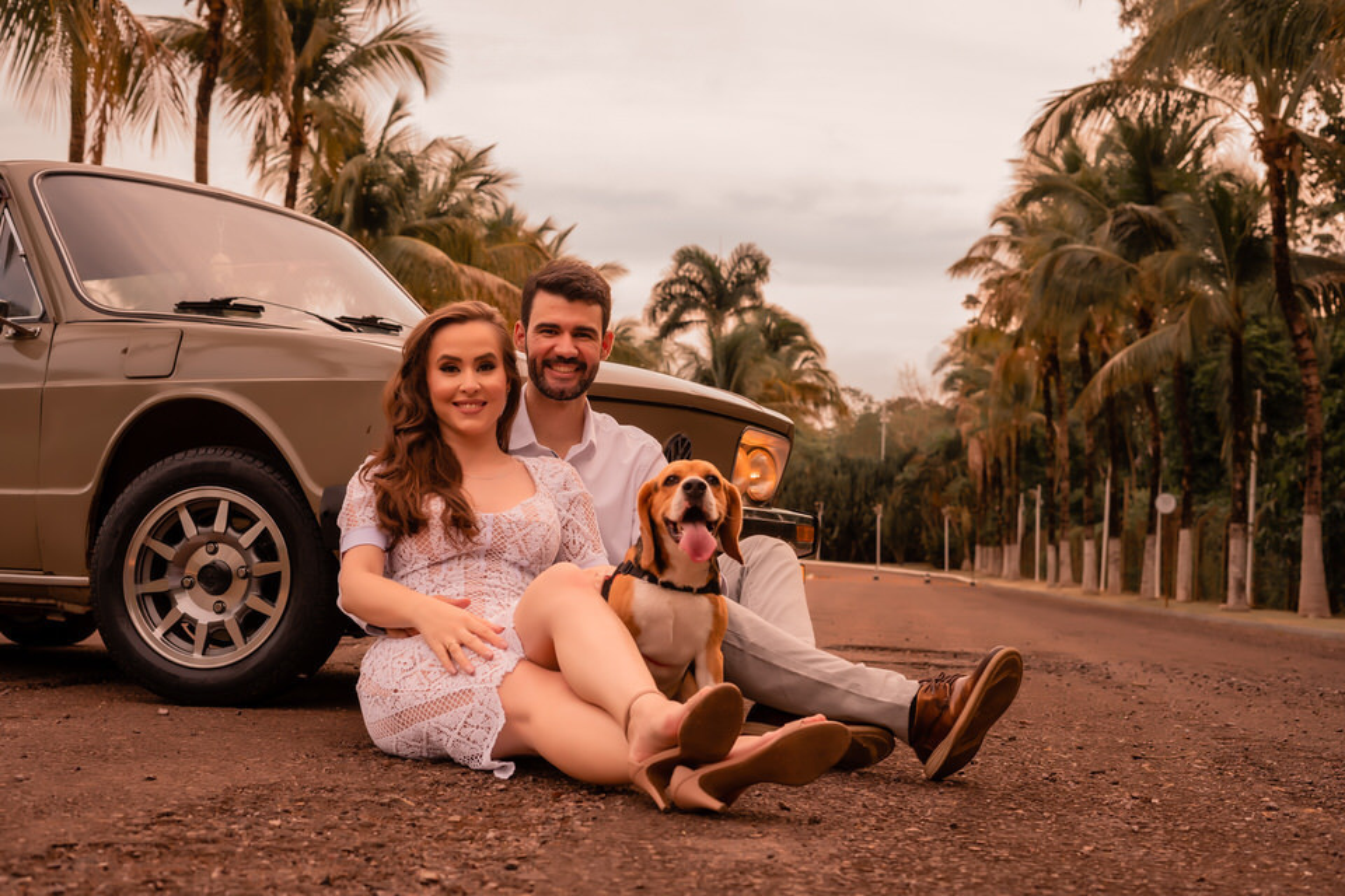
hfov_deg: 39.6
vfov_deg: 27.0
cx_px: 672
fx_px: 1868
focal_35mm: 50
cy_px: 448
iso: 1000
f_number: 5.6
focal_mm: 50
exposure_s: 1/320
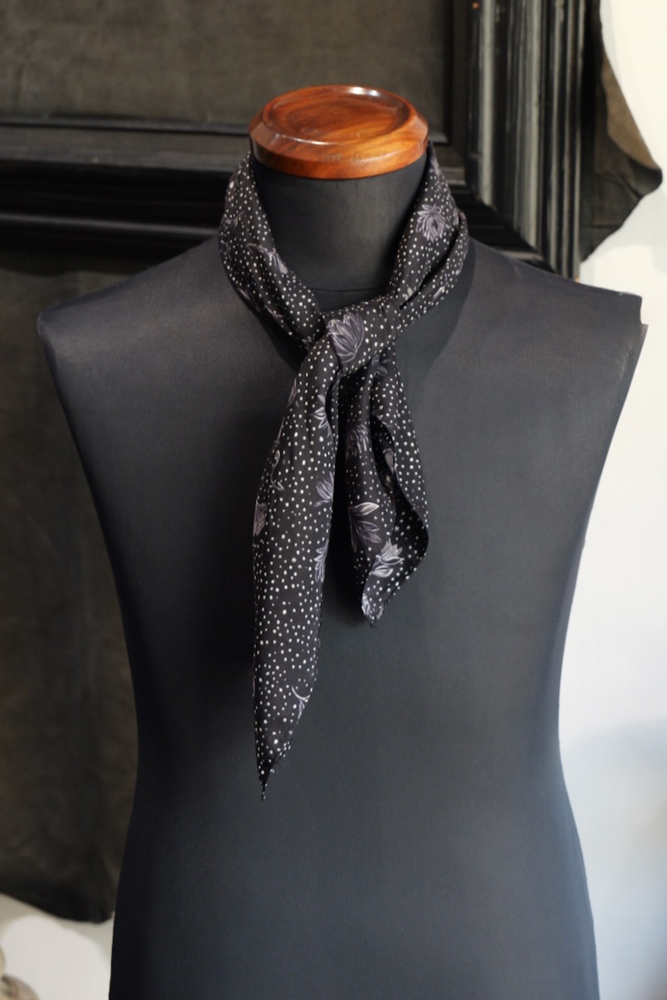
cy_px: 500
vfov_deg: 33.4
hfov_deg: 22.6
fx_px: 1666
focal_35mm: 60
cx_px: 334
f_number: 5.6
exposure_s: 1/60
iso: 3200
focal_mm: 60
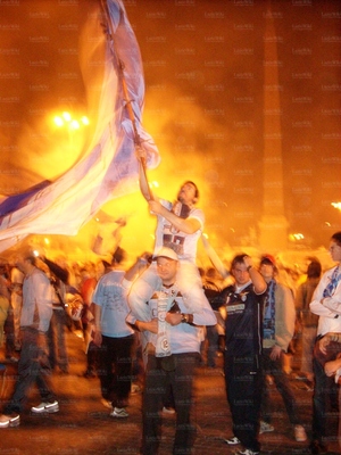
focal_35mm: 37
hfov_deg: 38.7
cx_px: 170
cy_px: 228
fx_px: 486
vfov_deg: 50.1
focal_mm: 6.2
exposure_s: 1/4
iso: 400
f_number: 2.8
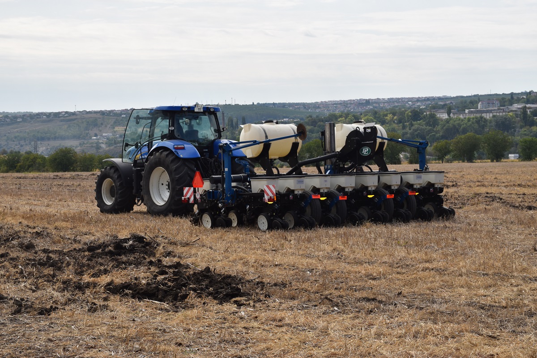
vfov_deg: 18.9
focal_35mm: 72
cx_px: 268
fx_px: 1074
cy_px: 179
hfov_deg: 28.1
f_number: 10
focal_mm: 48
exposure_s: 1/200
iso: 100
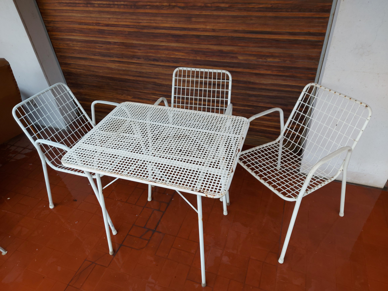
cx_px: 194
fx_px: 269
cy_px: 146
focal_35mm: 24
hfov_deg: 71.6
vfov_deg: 56.8
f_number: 1.8
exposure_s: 1/50
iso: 100
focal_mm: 5.23
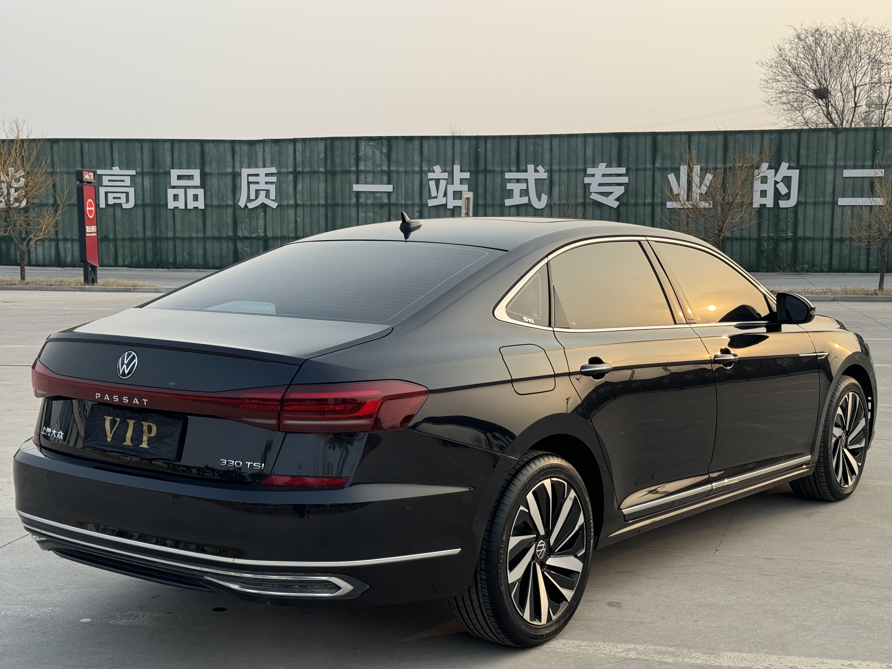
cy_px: 334
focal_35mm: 48
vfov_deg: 30.3
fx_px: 1237
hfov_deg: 39.7
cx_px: 446
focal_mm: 6.76
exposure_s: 1/1133
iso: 64
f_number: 1.78
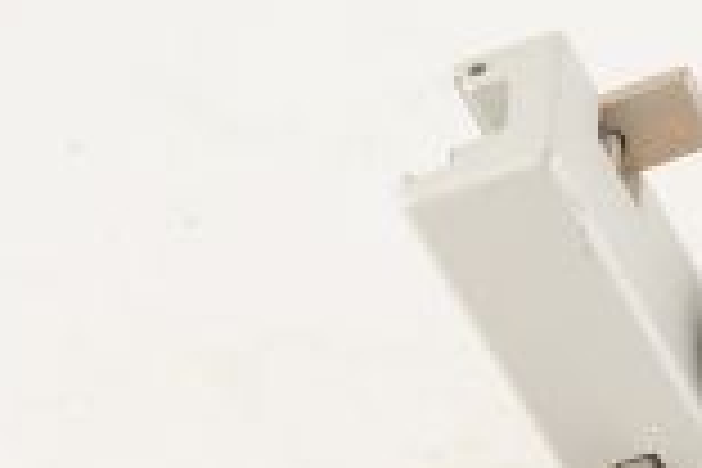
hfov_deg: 10.5
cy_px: 637
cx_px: 940
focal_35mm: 192
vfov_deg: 7.1
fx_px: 3744
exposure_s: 1/125
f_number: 11
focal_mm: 50
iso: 1600
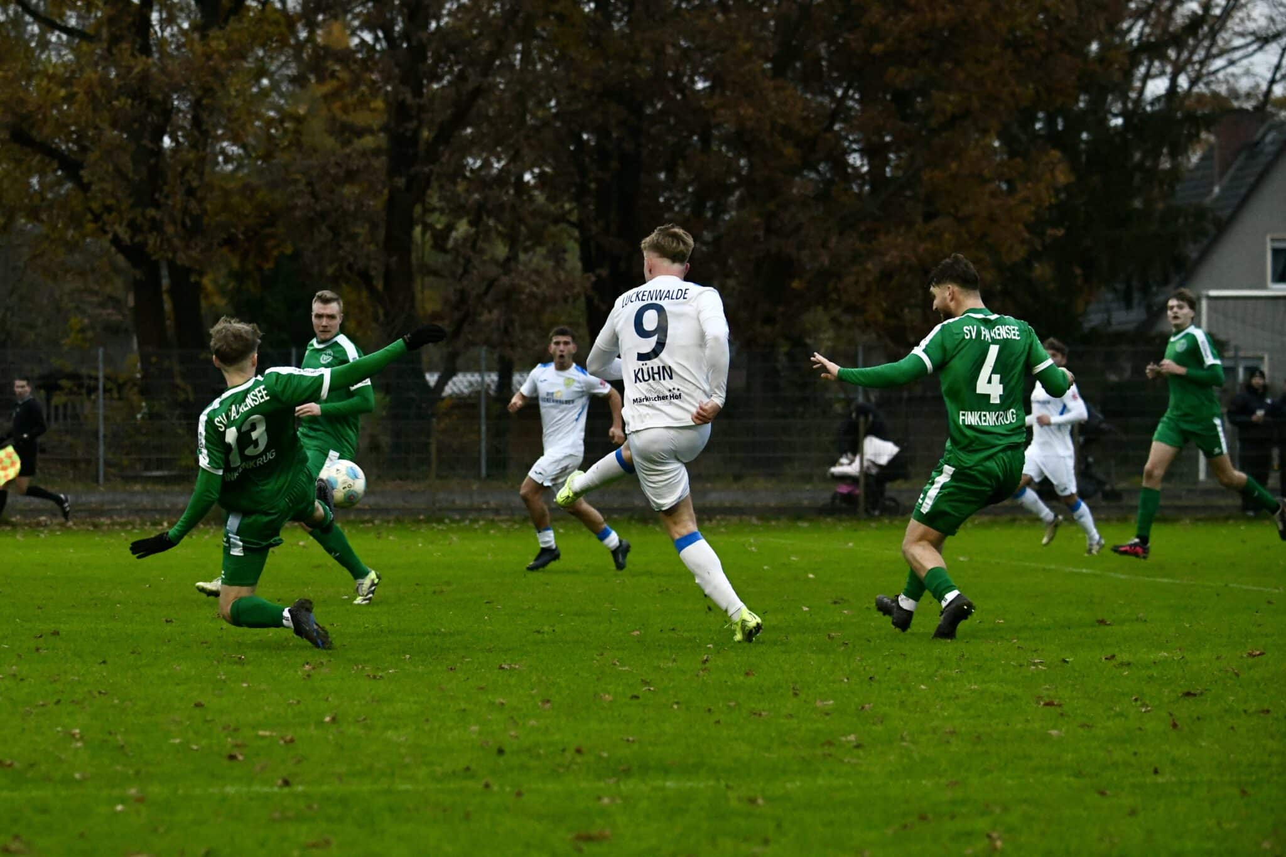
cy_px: 428
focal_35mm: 135
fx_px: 4822
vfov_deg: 10.2
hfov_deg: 15.2
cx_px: 643
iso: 8000
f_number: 5
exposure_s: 1/1600
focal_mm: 135
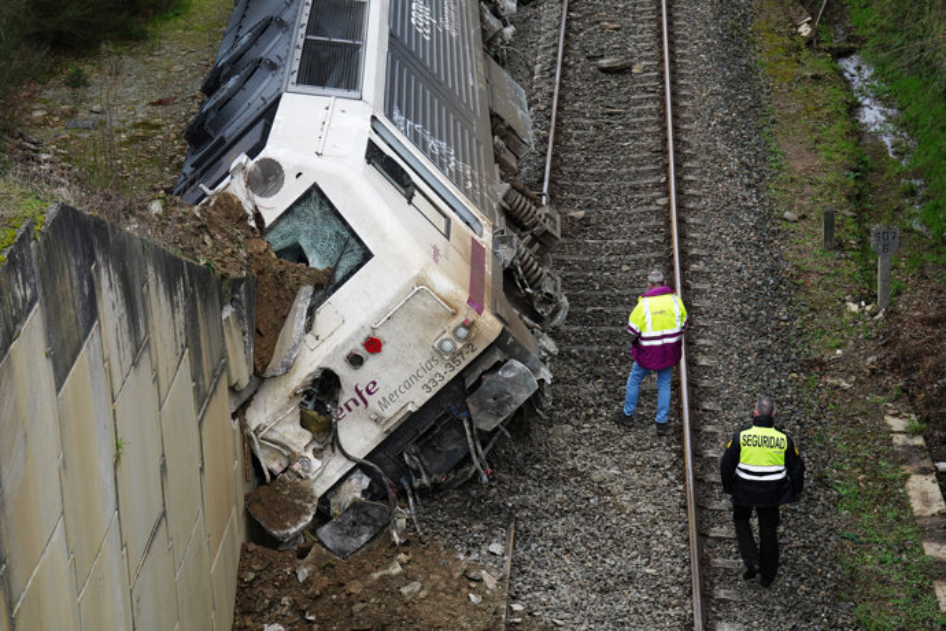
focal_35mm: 87
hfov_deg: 23.4
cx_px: 473
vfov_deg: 15.7
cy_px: 316
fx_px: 2286
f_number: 8
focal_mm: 87
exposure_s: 1/320
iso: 1000
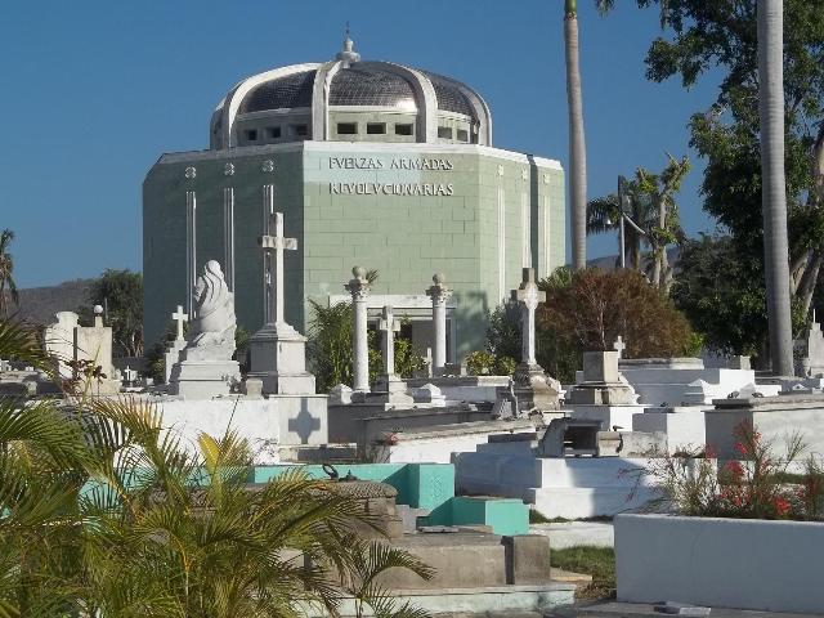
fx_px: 2047
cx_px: 412
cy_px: 309
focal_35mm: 86
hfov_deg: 22.8
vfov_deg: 17.2
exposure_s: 1/200
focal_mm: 15.4
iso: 64
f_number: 10.7
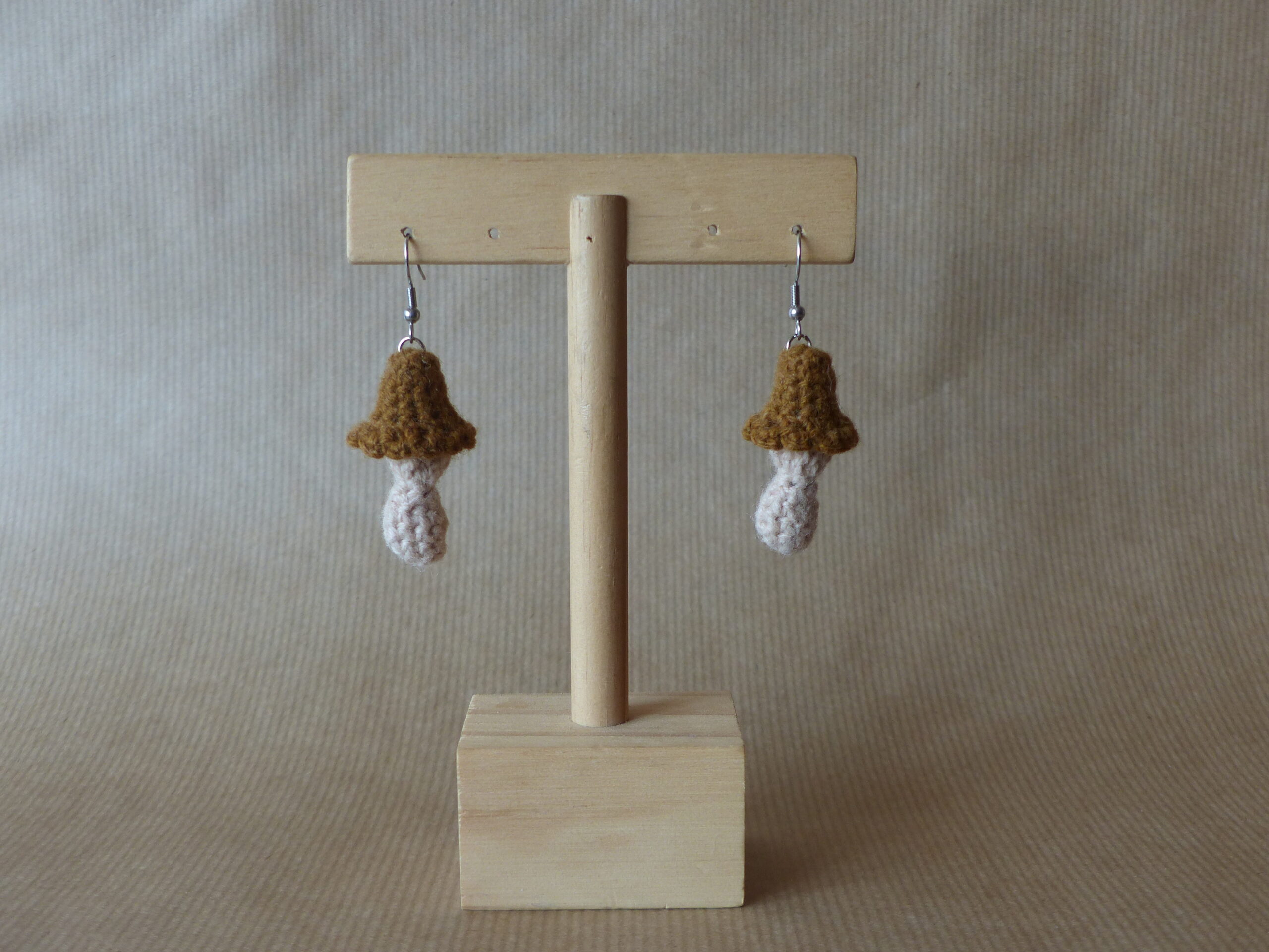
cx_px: 634
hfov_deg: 47.9
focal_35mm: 39
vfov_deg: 36.8
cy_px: 476
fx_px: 1430
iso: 100
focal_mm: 6.8
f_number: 2.8
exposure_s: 1/125
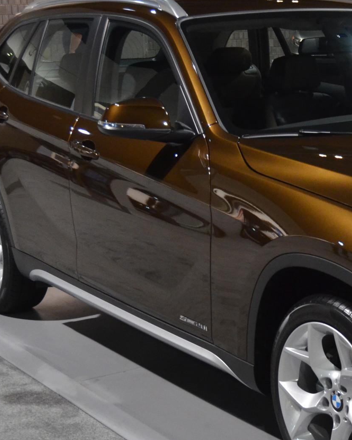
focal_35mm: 81
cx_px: 367
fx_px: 1055
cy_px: 207
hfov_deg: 18.4
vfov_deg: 23.6
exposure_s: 1/80
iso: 1600
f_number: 3.8
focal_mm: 24
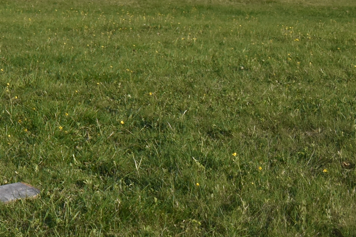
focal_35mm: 126
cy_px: -89
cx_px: -320
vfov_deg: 10.6
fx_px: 1246
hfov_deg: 14.1
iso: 400
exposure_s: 1/1600
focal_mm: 20
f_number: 6.3
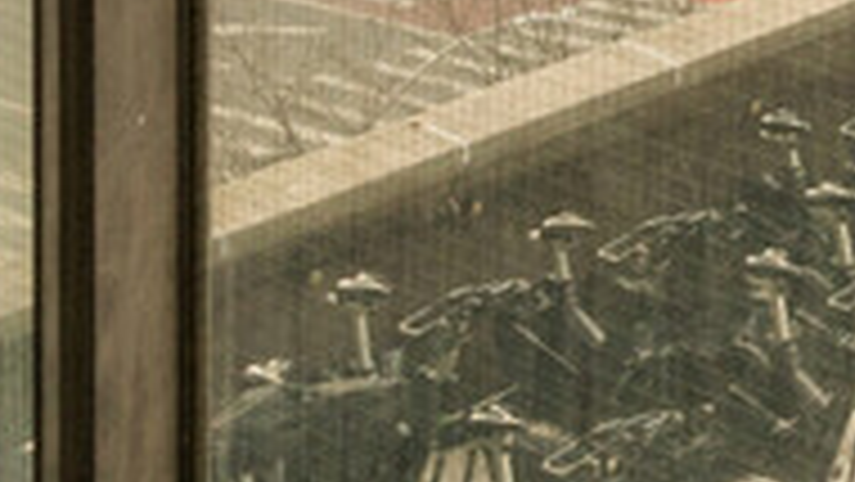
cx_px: 2405
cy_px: -1149
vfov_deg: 7.9
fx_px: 2812
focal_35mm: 124
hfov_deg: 11.7
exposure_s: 1/13
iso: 400
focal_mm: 15
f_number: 11
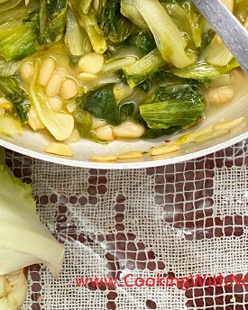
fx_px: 1083
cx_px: 28
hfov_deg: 13.0
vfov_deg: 16.1
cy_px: 41
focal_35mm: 118
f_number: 2
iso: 160
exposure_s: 1/60
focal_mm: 6
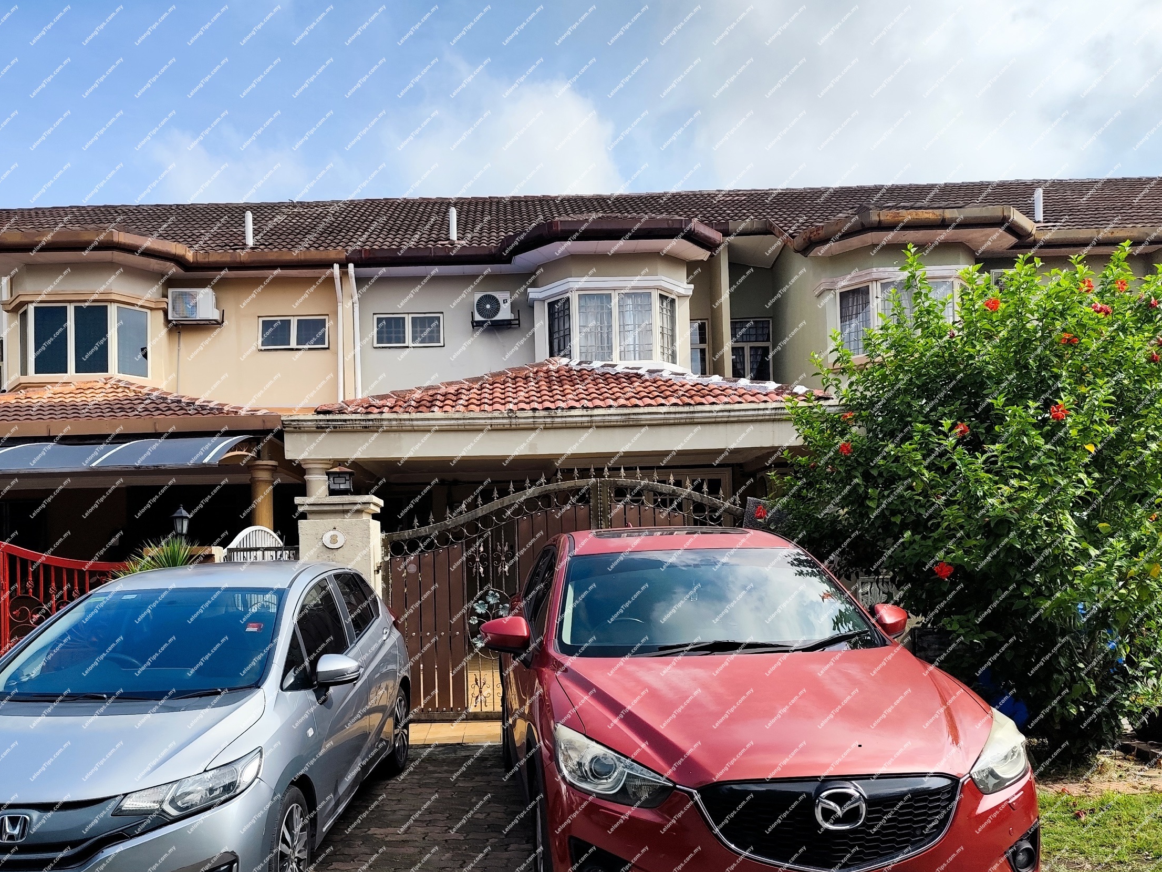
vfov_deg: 56.8
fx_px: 806
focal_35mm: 24
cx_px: 577
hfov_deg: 71.6
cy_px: 453
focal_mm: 6.14
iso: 50
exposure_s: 1/1173
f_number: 1.65
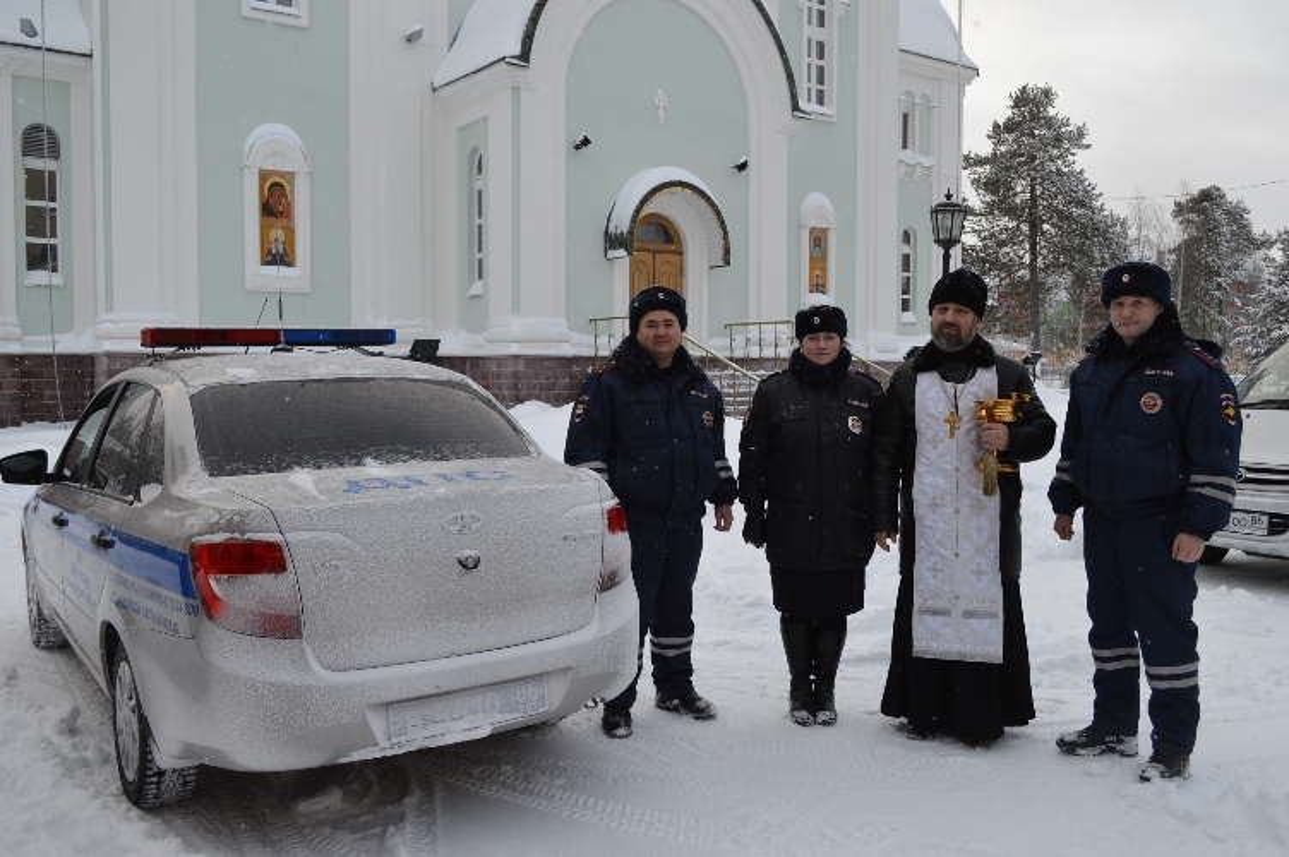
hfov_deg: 62.0
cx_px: 644
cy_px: 428
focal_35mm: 30
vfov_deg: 43.5
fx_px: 1073
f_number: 5.6
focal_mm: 20
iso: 250
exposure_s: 1/125
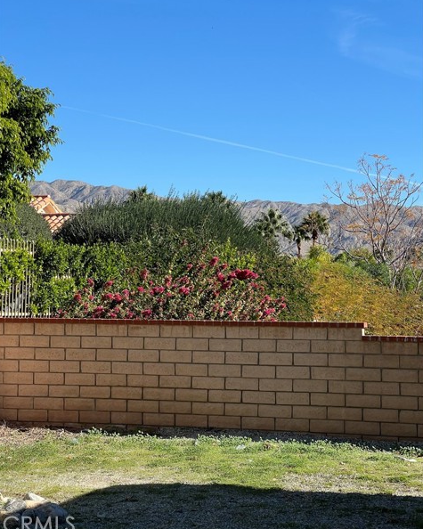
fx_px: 1268
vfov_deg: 23.6
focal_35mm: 81
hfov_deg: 18.9
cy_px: 252
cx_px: 211
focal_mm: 9
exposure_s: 1/732
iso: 32
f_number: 2.8
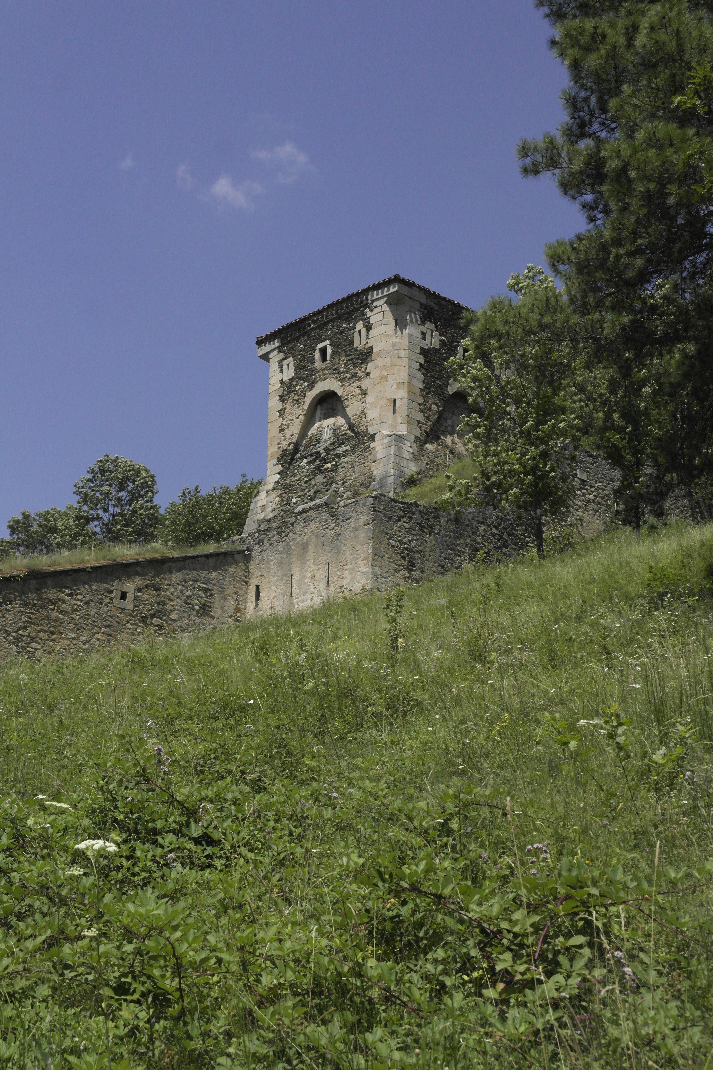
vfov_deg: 37.5
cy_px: 535
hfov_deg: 25.5
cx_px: 356
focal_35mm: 53
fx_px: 1574
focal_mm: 35
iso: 1600
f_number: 11
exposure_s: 1/2000
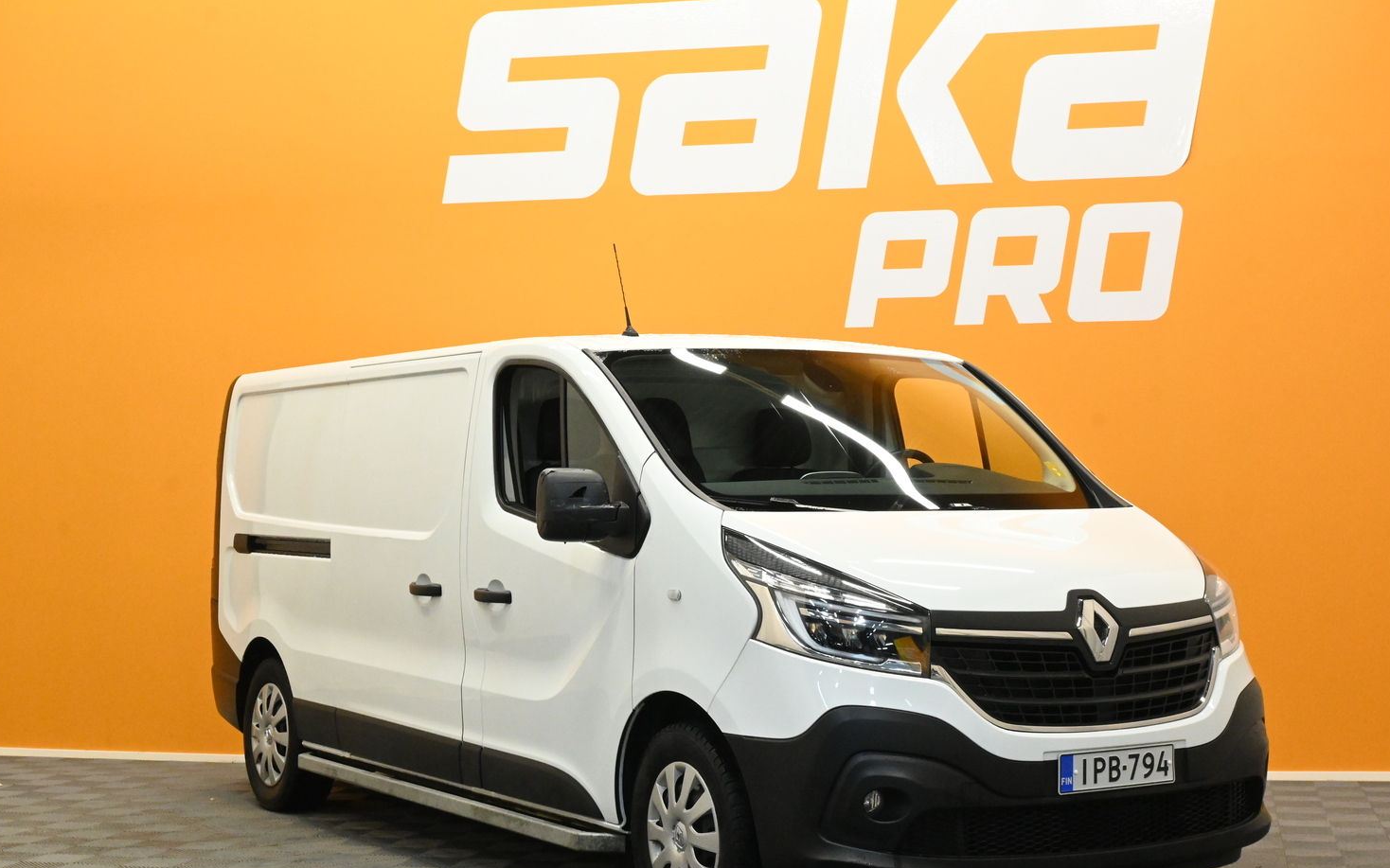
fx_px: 2077
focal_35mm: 55
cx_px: 740
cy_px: 434
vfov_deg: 23.6
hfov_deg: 37.0
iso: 4000
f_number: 11
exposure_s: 1/50
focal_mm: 32.5
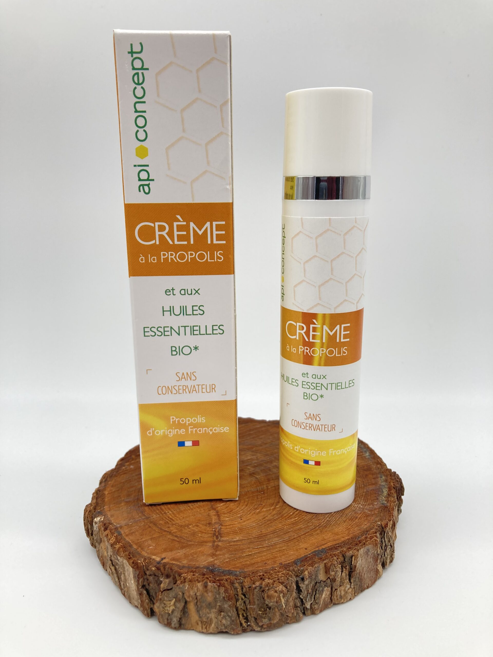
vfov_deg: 63.4
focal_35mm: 28
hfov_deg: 49.7
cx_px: 246
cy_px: 328
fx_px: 532
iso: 50
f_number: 1.8
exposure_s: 1/121
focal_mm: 3.99
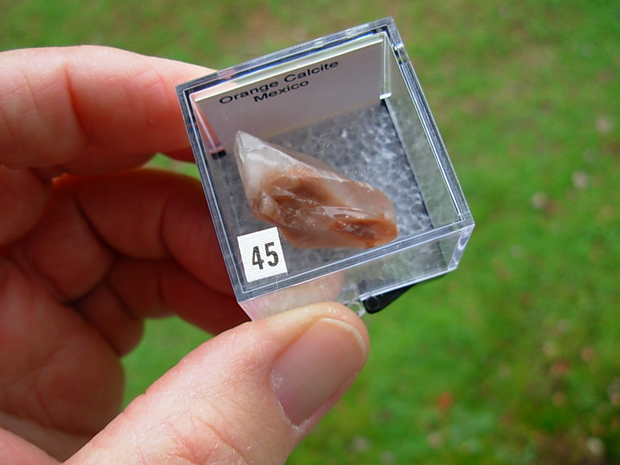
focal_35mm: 38
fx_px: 681
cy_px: 232
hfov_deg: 49.0
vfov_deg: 37.7
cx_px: 310
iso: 50
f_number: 2.9
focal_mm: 6.3
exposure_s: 1/152
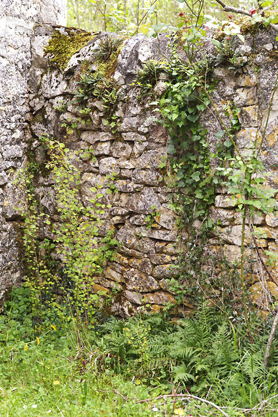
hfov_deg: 13.0
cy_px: 208
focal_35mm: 105
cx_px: 139
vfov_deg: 19.5
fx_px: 1216
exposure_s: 1/60
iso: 800
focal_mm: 105
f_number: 7.1
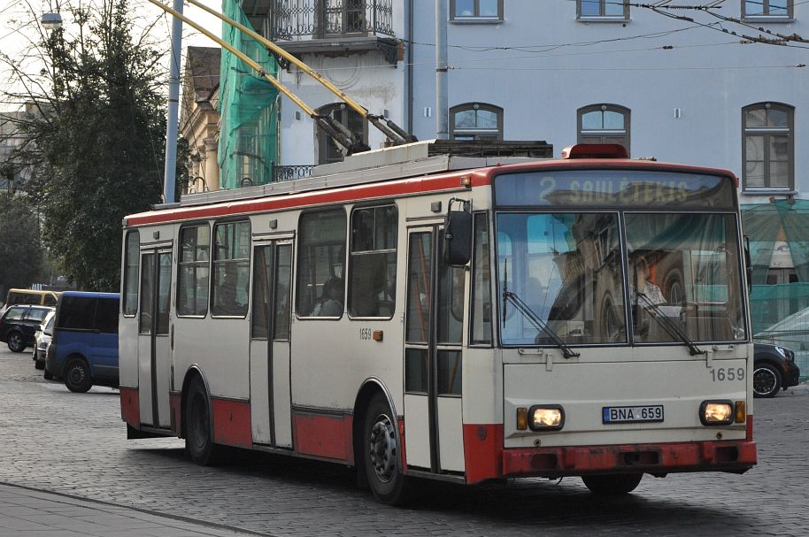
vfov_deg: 13.4
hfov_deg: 20.0
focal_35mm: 102
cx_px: 460
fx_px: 2289
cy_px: 244
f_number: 5
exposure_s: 1/1000
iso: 800
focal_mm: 58
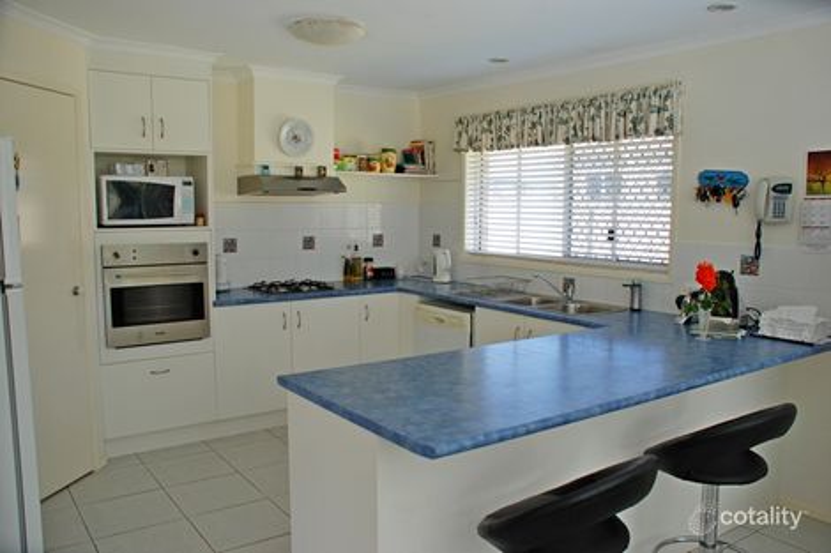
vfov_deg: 43.6
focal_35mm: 30
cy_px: 276
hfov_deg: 61.9
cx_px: 416
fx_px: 692
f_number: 4.5
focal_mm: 20
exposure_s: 1/80
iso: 200
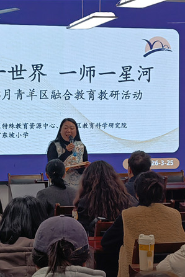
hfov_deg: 12.9
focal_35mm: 106
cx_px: 64
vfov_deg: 19.3
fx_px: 817
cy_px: 139
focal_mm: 5.52
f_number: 1.9
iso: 170
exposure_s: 1/100
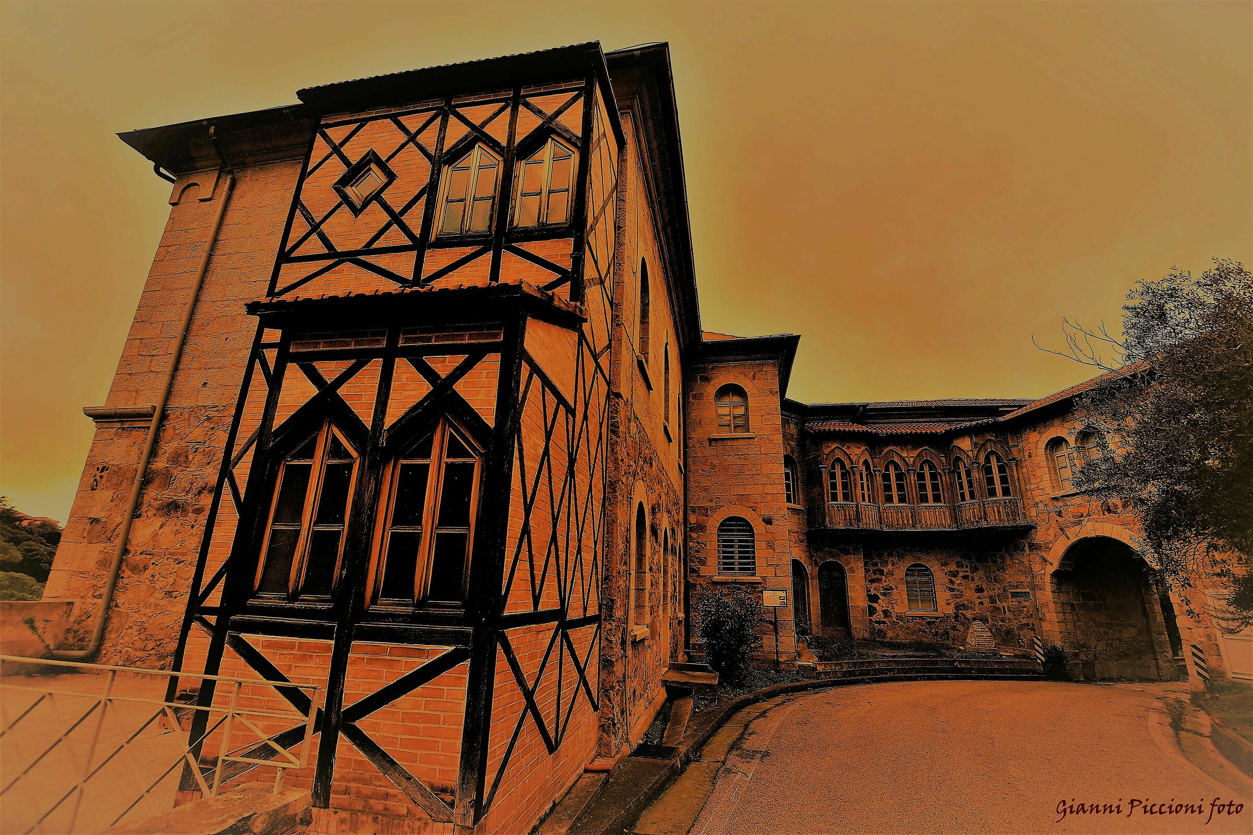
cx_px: 626
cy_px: 418
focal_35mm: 15
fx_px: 522
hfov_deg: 100.4
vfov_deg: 77.3
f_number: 6.3
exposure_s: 1/160
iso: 400
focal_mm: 10
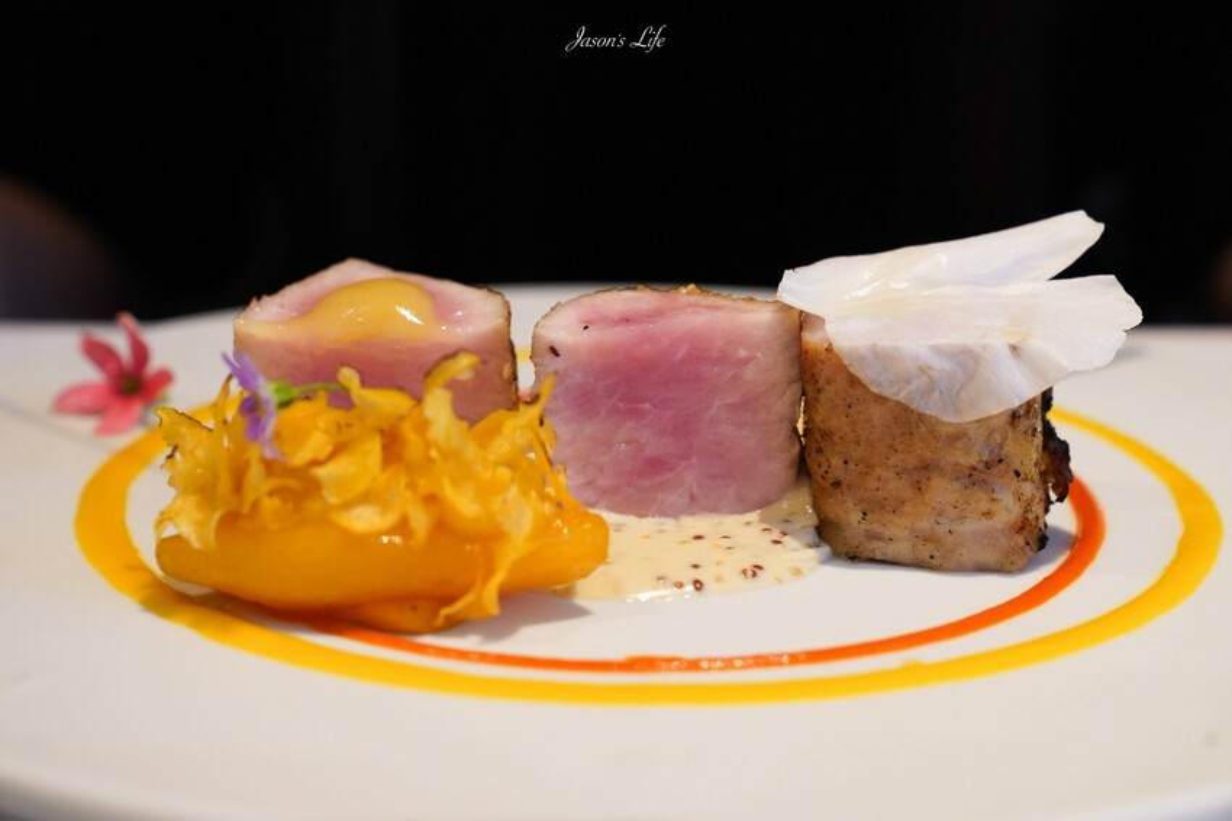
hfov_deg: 28.9
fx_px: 2395
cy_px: 410
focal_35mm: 70
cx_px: 616
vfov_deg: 19.4
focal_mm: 70
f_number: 5.6
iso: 5000
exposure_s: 1/80
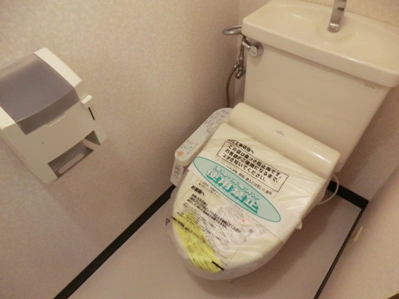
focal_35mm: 24
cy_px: 150
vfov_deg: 56.8
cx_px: 200
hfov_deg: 71.6
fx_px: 277
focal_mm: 4.3
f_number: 3.2
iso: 640
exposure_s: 1/60
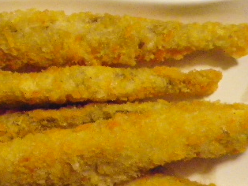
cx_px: 103
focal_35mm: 57
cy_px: 115
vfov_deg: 25.6
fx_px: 409
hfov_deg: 33.7
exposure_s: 1/25
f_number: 2.6
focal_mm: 4.9
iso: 800
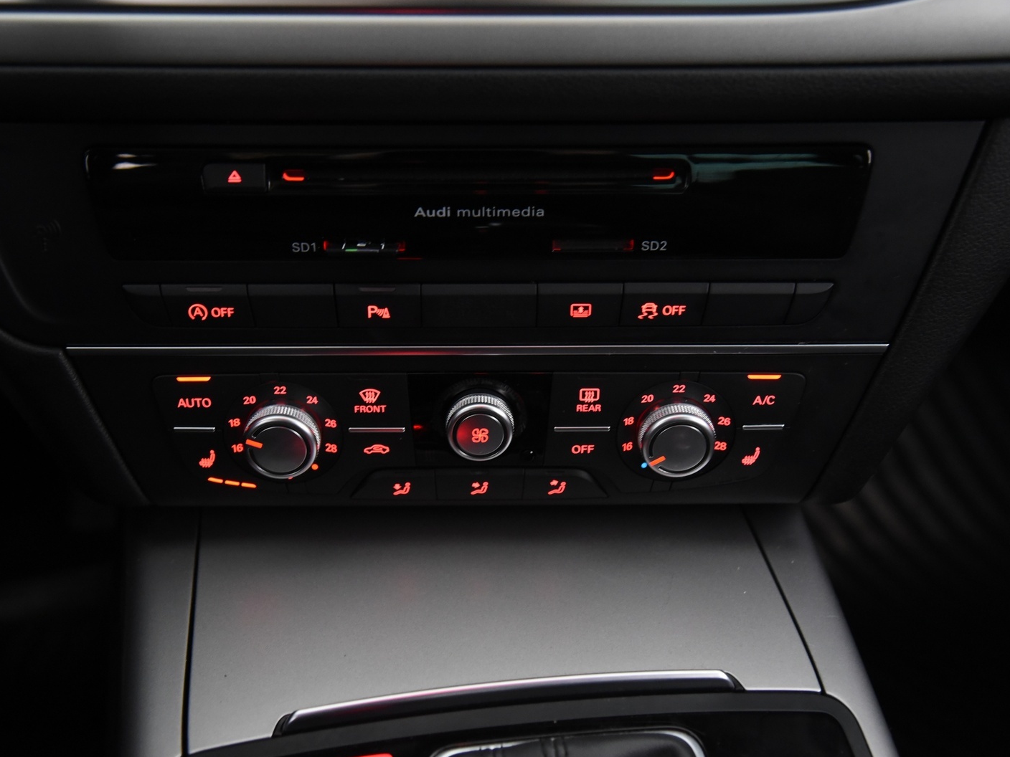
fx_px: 1225
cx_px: 478
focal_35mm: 42
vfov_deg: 34.3
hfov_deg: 44.8
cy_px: 378
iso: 4000
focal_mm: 38
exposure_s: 1/20
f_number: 4
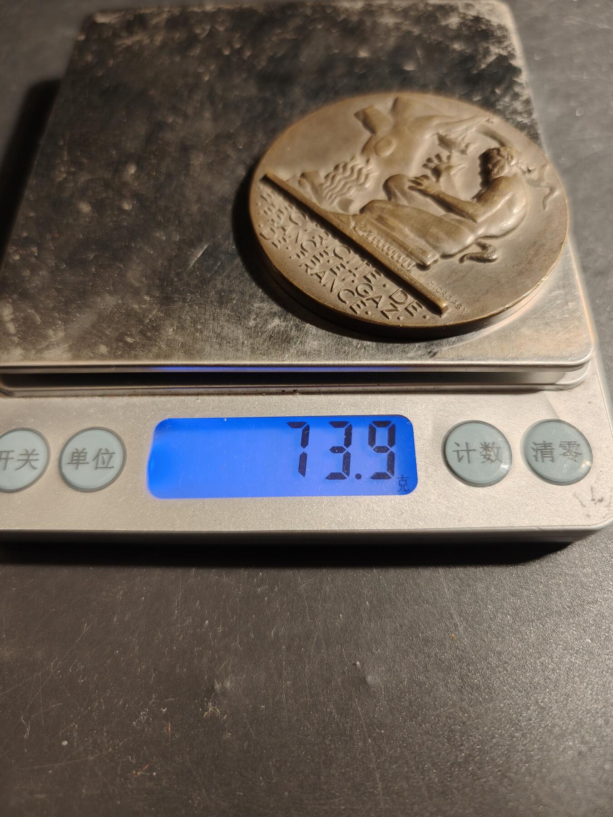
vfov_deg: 73.9
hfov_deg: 58.9
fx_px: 543
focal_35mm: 23
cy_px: 408
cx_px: 306
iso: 160
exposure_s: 1/100
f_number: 1.6
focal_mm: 6.06
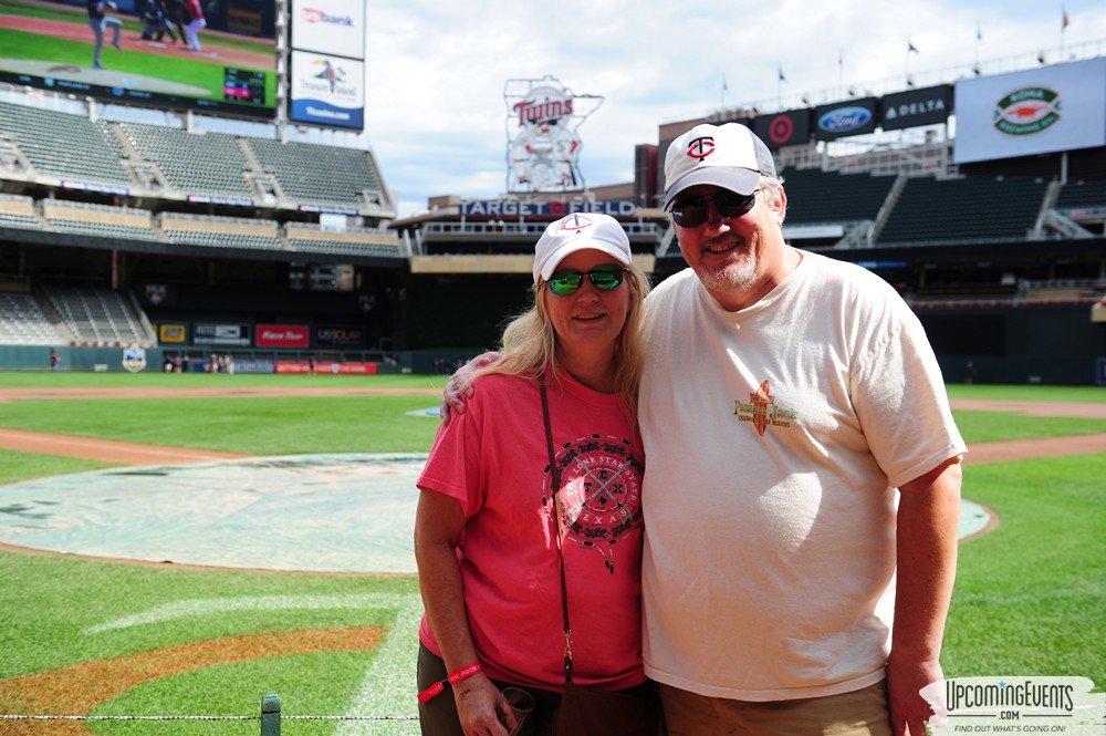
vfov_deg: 33.3
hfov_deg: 48.5
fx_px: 1228
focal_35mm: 40
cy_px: 368
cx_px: 553
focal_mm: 40
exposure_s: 1/1600
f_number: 4
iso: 400
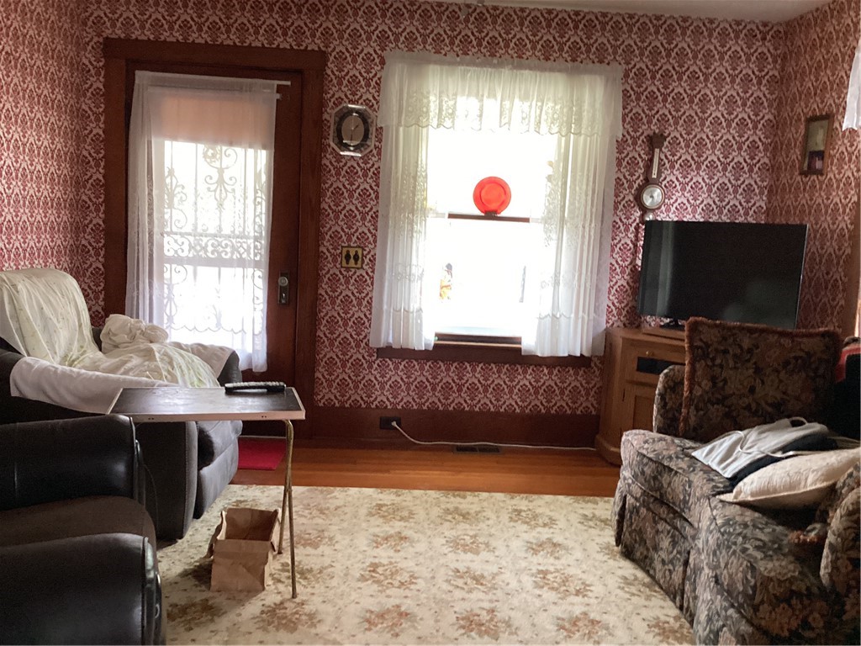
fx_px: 771
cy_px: 323
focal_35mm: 31
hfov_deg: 58.4
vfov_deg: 45.4
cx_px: 430
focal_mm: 3.3
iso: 200
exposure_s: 1/60
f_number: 2.4
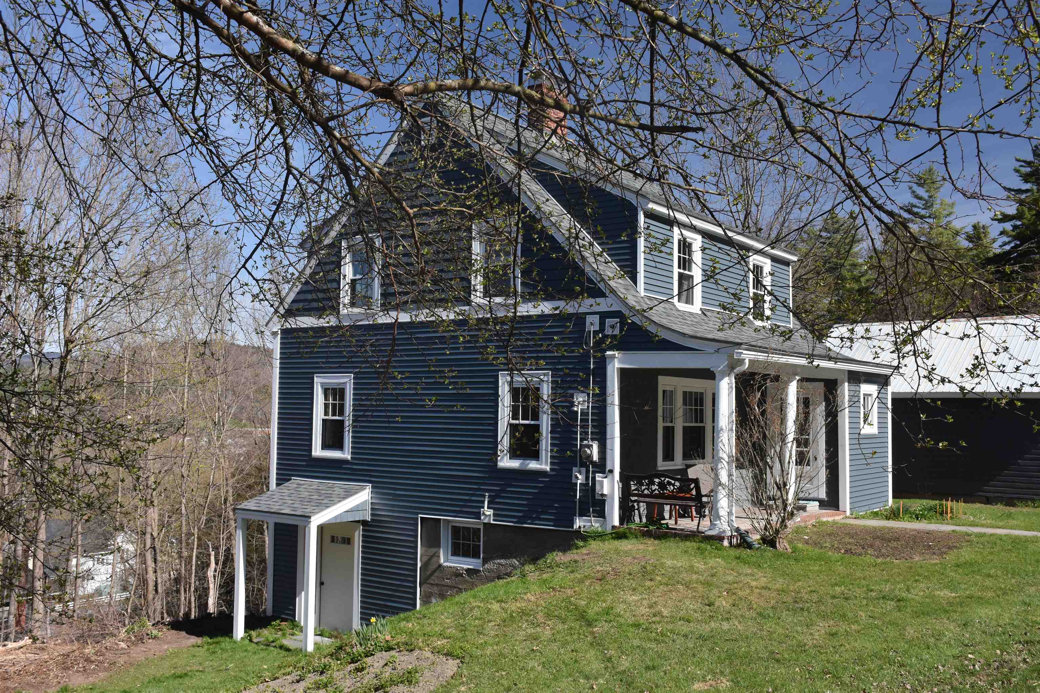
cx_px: 520
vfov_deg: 38.4
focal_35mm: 34
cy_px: 346
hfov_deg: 55.1
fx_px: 997
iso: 720
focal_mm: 23
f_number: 8
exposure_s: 1/500
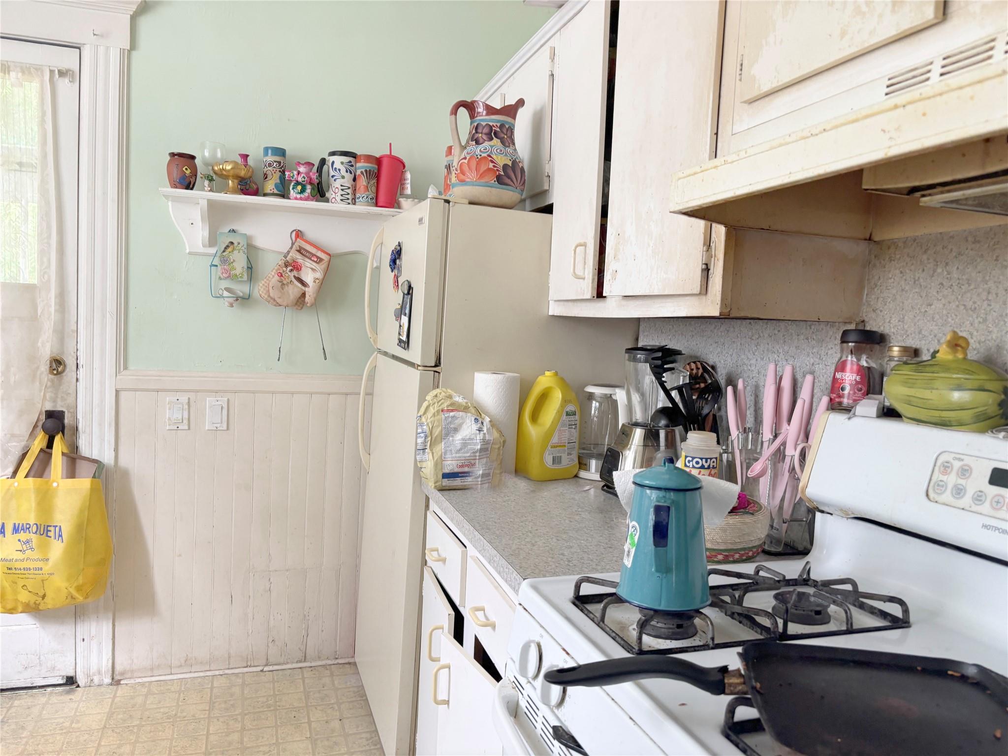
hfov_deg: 67.3
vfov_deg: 53.1
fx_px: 757
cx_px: 504
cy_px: 378
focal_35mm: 26
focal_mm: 5.96
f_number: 1.6
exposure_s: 1/66
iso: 125
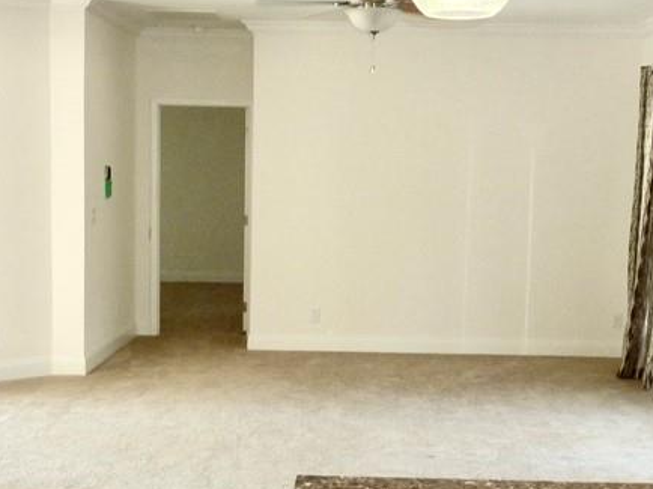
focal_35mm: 59
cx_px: 333
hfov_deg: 32.7
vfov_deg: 24.8
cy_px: 280
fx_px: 1112
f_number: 3.3
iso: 160
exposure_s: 1/30
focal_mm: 4.1
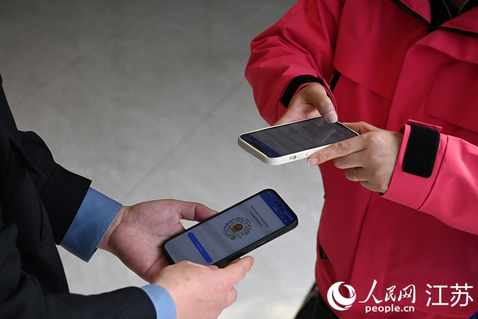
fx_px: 996
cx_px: 239
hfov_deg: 27.0
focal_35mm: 75
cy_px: 160
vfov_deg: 18.2
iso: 1000
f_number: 4.5
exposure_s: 1/2000
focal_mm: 50
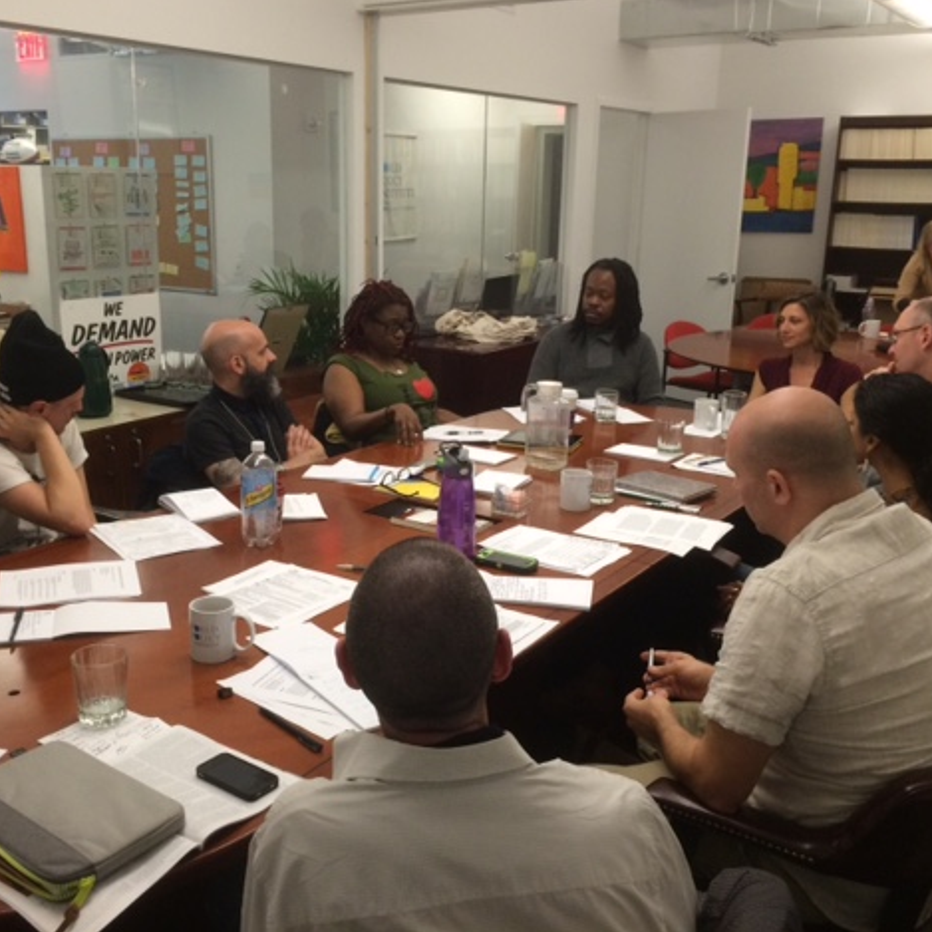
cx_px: 409
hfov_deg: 47.1
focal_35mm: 35
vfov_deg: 47.2
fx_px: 1066
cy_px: 457
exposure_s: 1/30
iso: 64
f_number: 2.2
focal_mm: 4.15
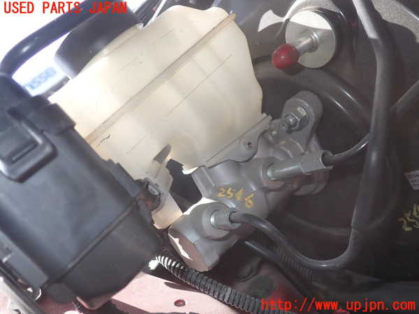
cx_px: 210
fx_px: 363
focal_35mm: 30
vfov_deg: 46.8
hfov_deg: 60.0
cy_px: 157
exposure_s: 1/50
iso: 100
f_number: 6.3
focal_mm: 5.4
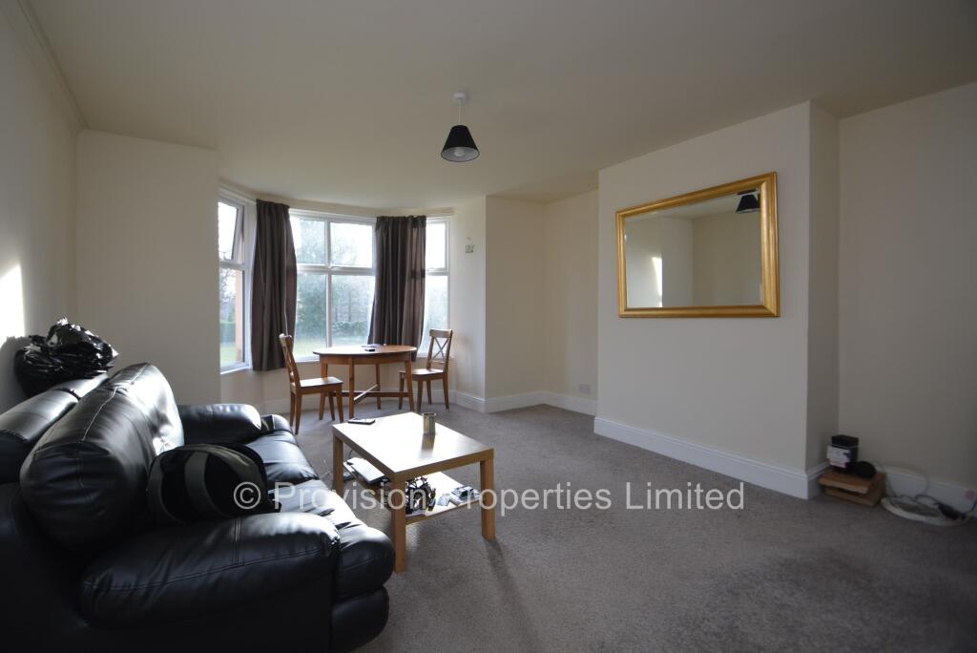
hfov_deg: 100.4
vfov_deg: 77.4
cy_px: 326
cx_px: 488
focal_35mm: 15
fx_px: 407
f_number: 4.8
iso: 400
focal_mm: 10
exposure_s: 1/90
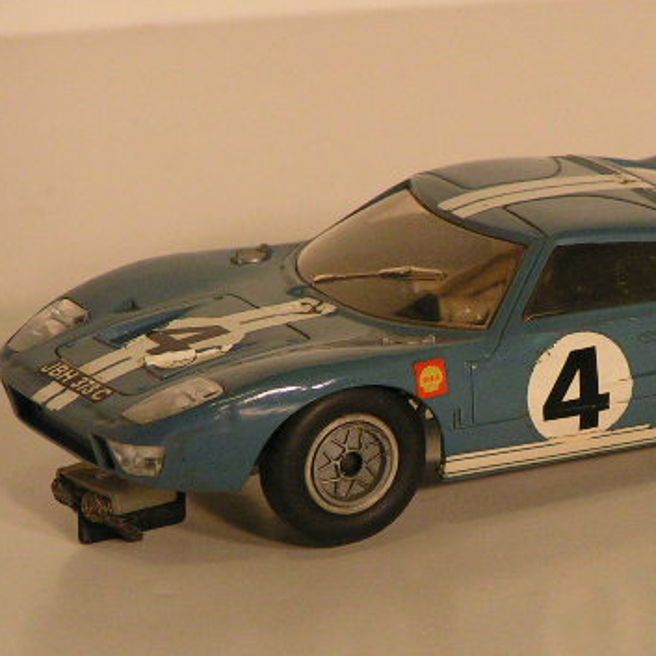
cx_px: 524
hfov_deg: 4.0
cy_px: 405
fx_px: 9305
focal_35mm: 434
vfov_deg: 4.0
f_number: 3.5
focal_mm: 41.4
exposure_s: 1/320
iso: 160
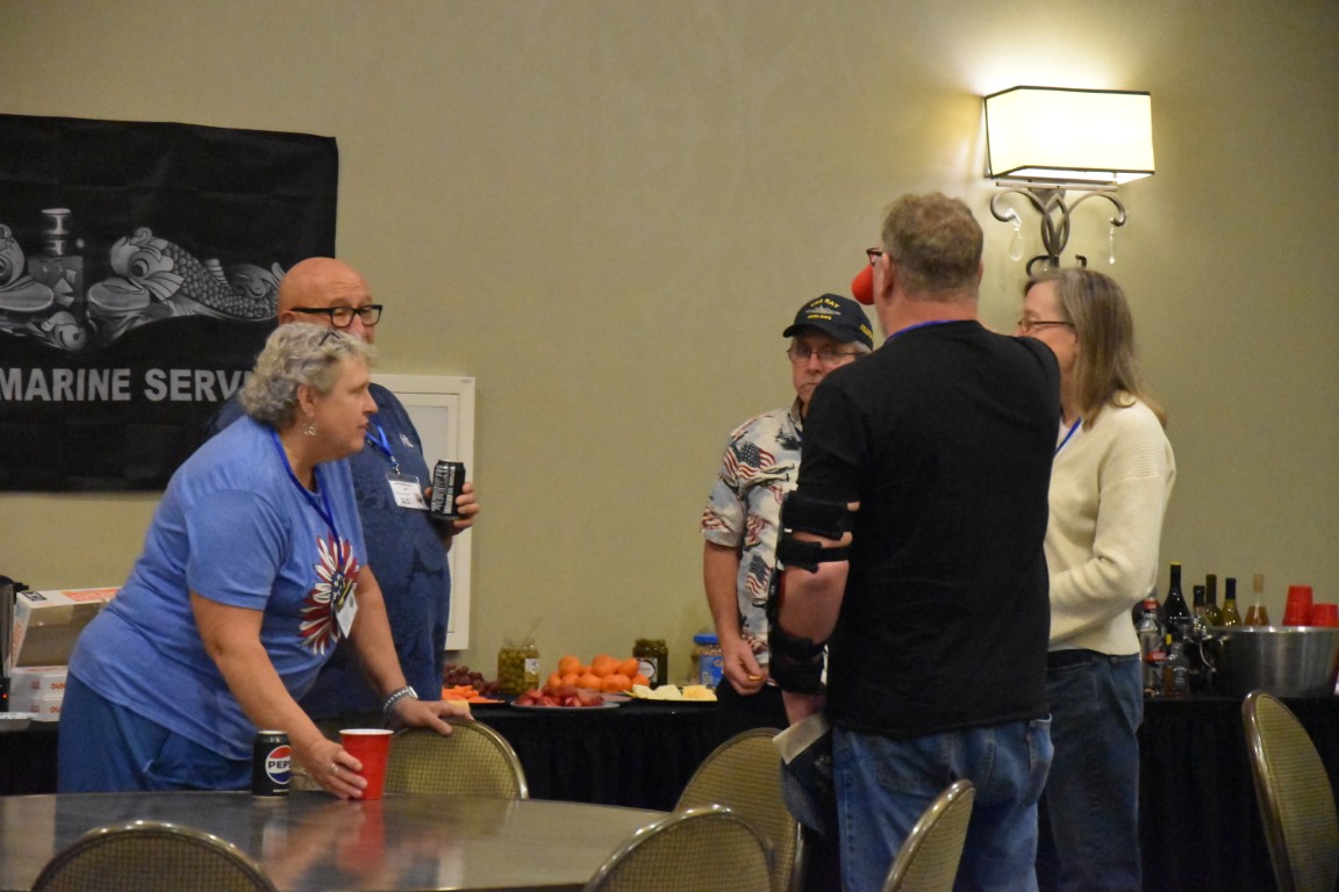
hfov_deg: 16.1
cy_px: 446
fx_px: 4742
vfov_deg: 10.8
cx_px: 670
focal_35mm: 128
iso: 12800
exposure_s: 1/100
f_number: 5.6
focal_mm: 85
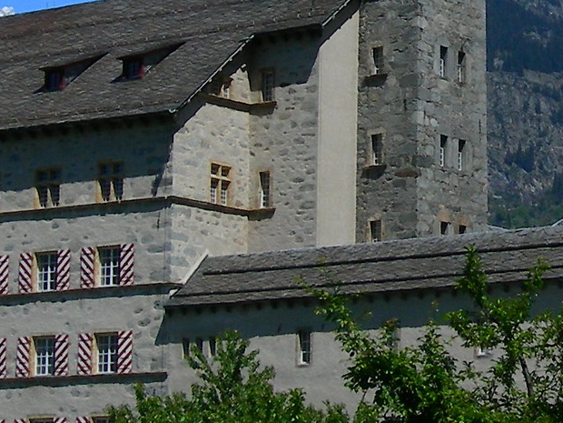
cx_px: 572
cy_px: 65
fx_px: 2391
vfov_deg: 10.1
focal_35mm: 147
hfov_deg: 13.2
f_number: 4.8
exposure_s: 1/988
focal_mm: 7.8
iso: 50
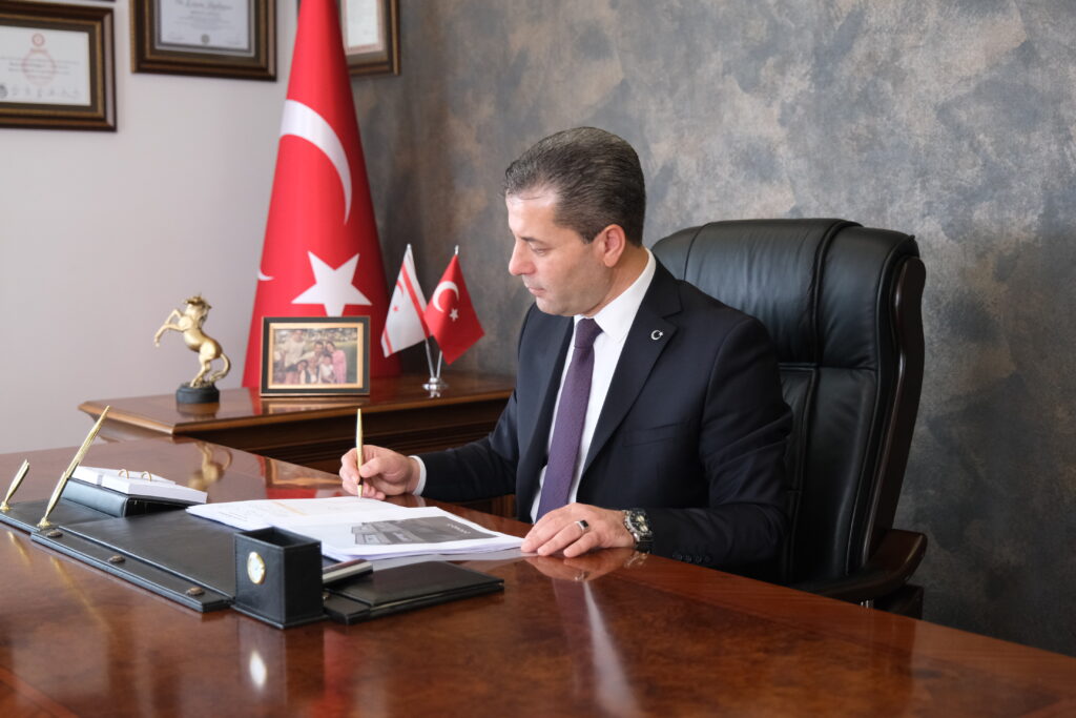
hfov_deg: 41.1
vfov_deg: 28.1
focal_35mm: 48
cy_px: 359
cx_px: 538
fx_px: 1435
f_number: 2.8
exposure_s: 1/160
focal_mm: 32.1
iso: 2000
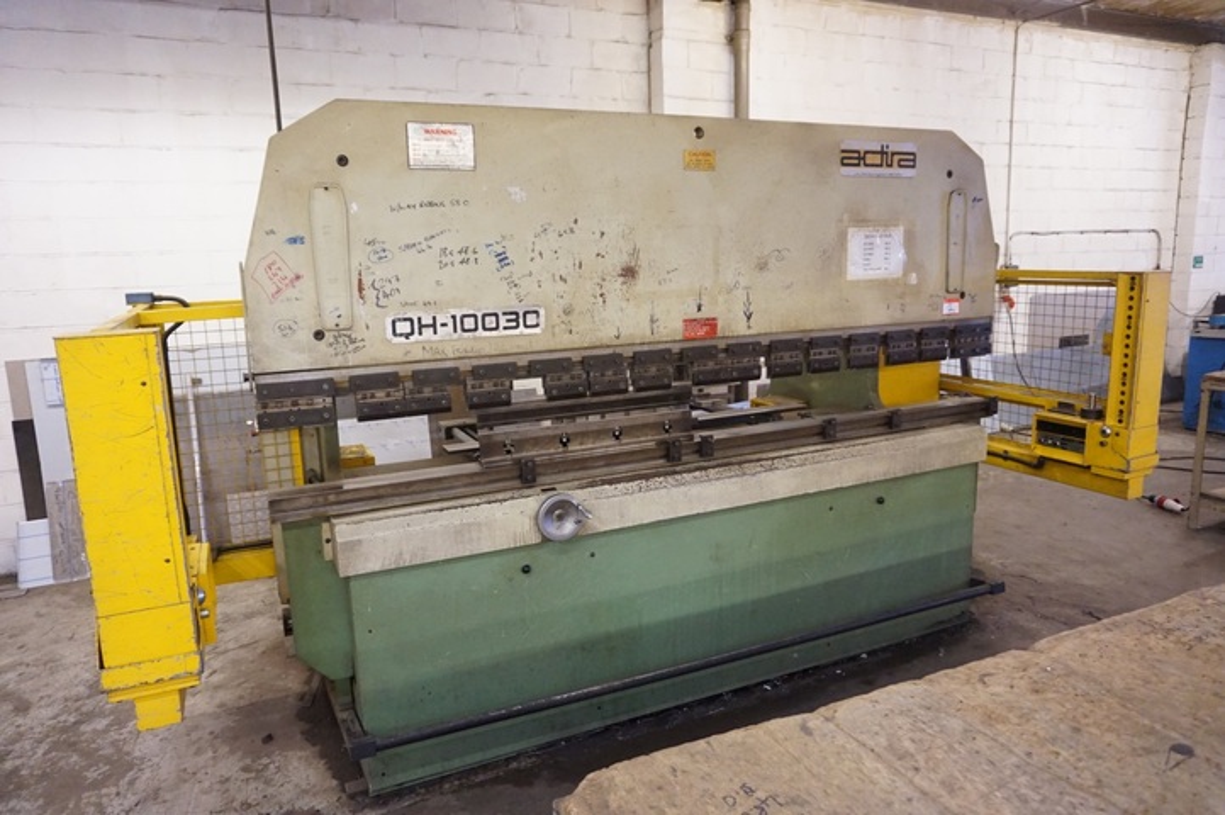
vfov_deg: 53.0
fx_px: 816
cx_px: 612
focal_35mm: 24
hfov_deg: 73.8
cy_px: 408
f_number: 3.5
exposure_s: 1/60
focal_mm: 16
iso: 3200
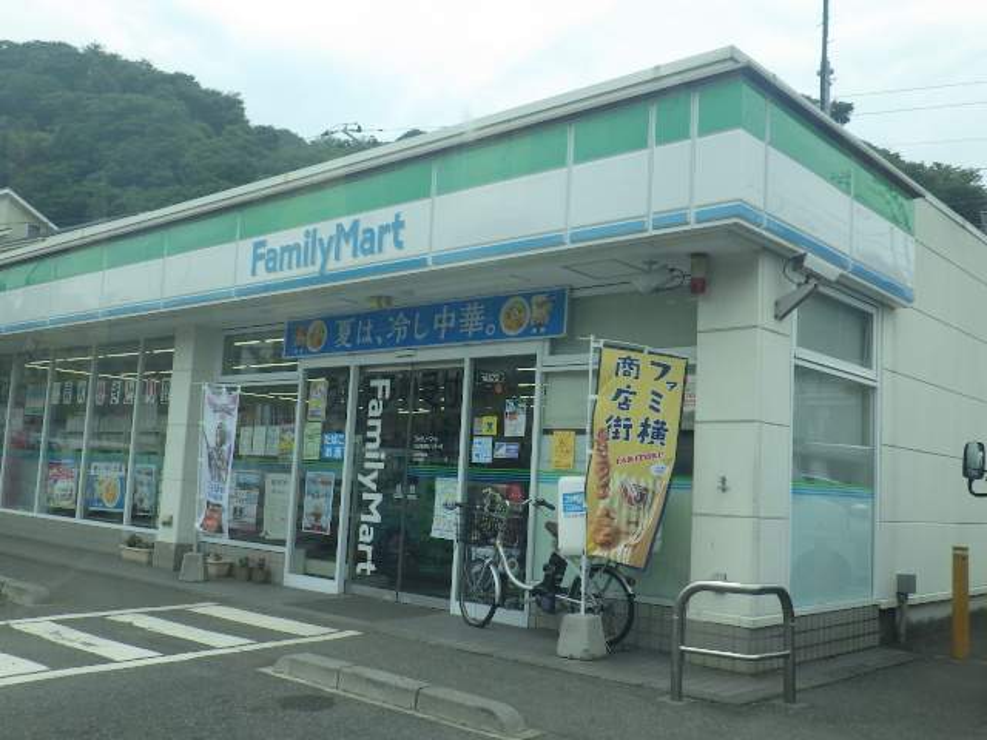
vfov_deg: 41.8
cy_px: 370
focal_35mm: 34
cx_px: 494
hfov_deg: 54.0
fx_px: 969
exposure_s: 1/400
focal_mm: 6.1
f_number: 4.6
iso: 125
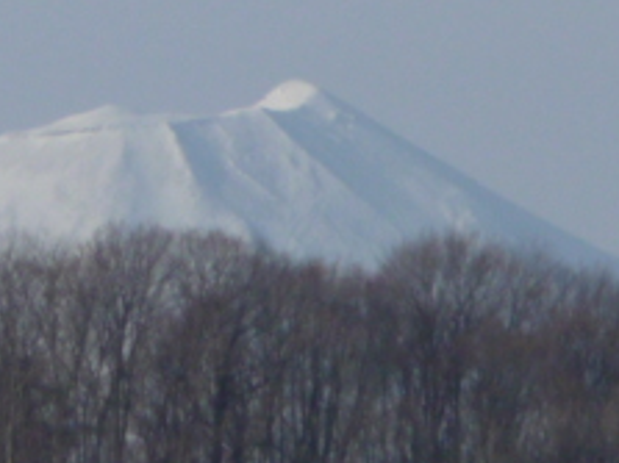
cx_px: 158
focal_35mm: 762
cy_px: -141
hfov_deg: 2.6
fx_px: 13619
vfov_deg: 1.9
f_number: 4.8
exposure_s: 1/1300
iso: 100
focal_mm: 27.1
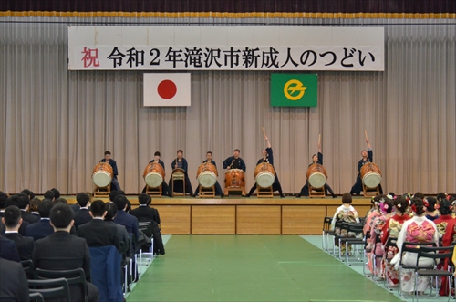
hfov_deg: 24.2
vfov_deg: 16.2
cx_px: 228
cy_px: 151
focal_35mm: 84
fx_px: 1062
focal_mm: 56
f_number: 5.3
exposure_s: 1/250
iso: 3200
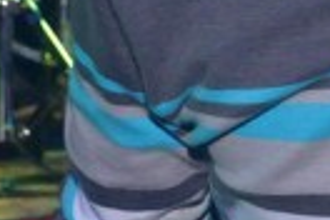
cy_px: -65
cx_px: 920
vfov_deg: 5.4
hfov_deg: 7.3
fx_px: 2337
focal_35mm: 255
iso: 1250
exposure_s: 1/40
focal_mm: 22
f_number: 5
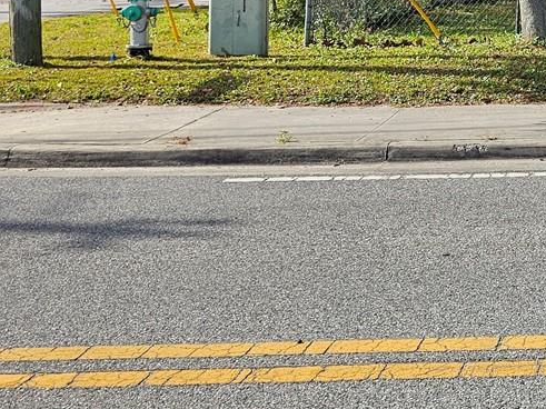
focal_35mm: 75
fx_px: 1183
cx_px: 675
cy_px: -88
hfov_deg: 23.5
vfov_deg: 18.5
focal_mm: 6.3
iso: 10
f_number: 1.7
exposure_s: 1/447
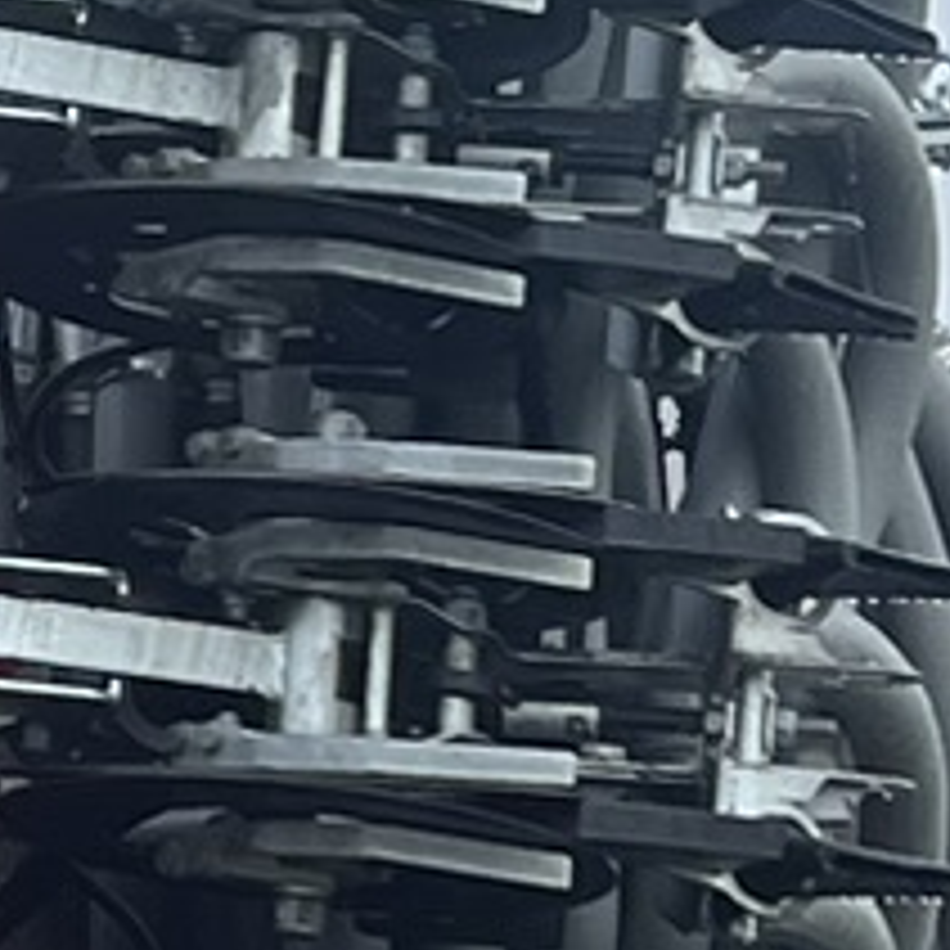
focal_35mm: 223
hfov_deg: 7.7
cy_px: 558
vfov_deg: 7.8
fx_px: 6924
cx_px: -518
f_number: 1.5
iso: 50
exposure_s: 1/1079
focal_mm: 5.7
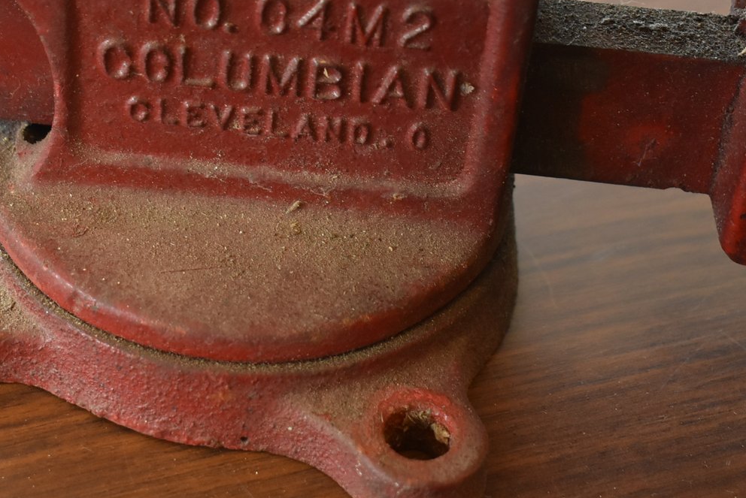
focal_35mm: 90
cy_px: 144
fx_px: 1863
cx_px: 205
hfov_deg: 22.5
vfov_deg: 15.2
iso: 900
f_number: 4.5
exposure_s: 1/125
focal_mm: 35
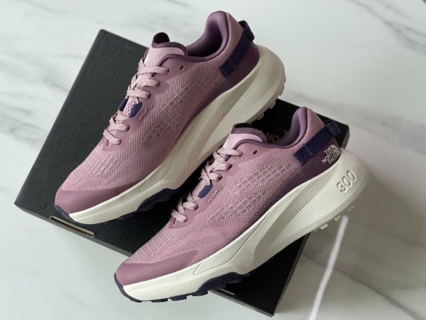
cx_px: 213
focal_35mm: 64
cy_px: 160
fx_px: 788
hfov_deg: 30.3
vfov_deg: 22.9
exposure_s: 1/121
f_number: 2.2
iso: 40
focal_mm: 7.5
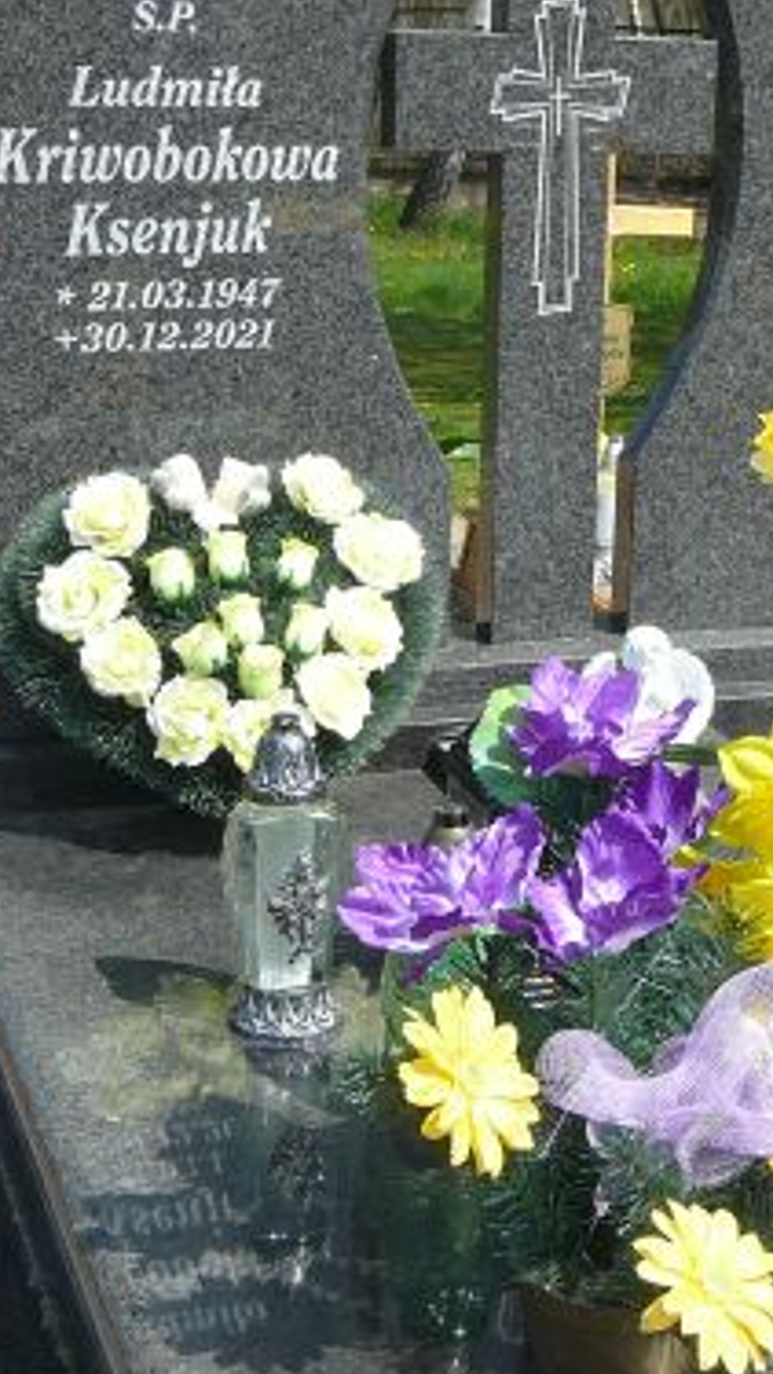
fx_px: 2368
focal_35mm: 65
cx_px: 648
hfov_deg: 18.3
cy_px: 758
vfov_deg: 32.3
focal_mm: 5.2
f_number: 5
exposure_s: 1/400
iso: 80
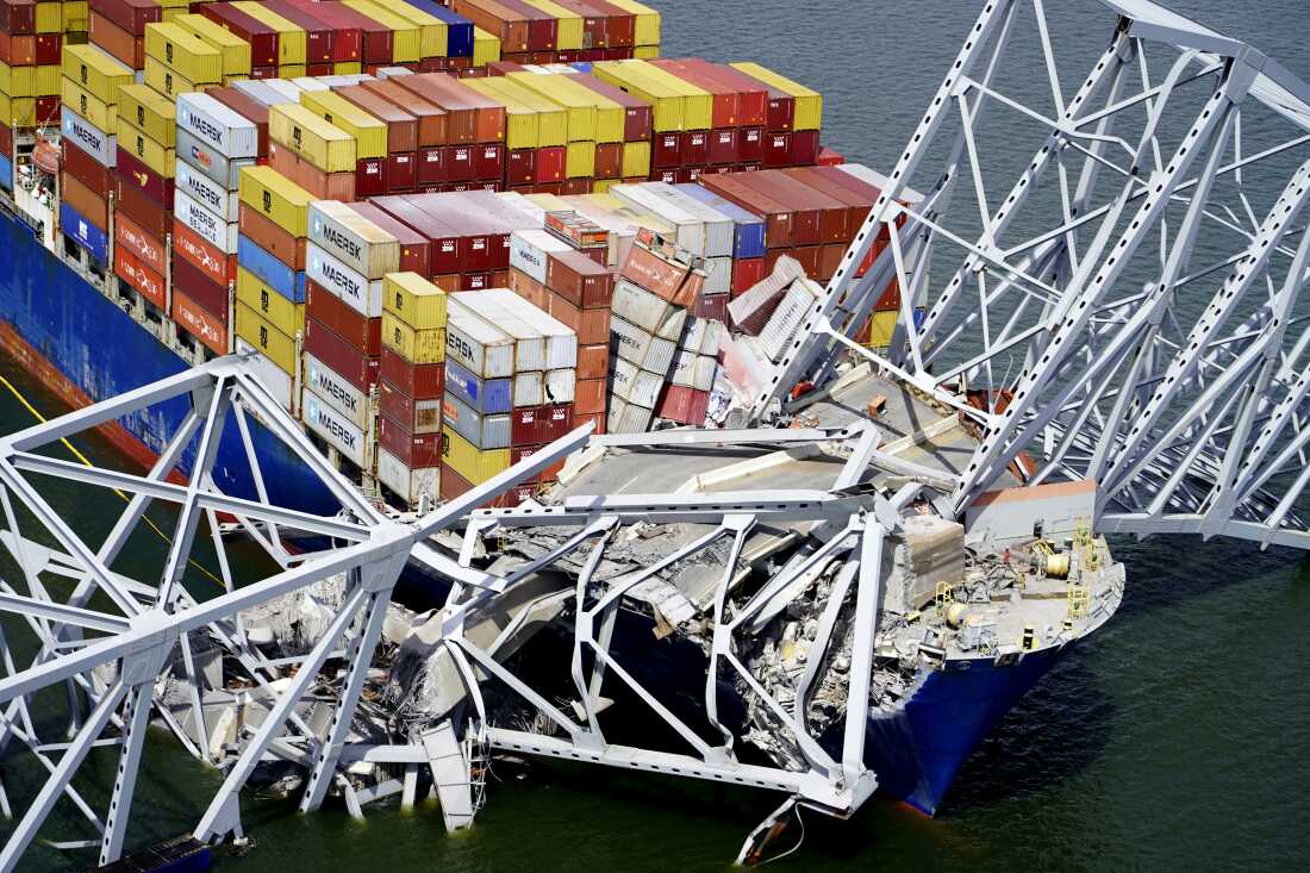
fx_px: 3820
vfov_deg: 13.0
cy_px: 436
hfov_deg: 19.5
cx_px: 655
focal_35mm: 105
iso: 100
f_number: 4.5
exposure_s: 1/800
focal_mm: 105
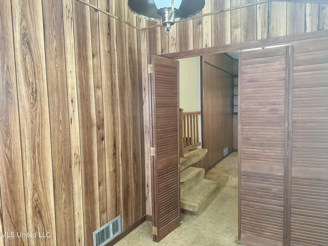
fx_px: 227
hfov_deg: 71.6
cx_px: 164
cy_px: 123
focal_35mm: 24
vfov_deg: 56.8
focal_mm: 6.76
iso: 800
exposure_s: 1/40
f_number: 1.78
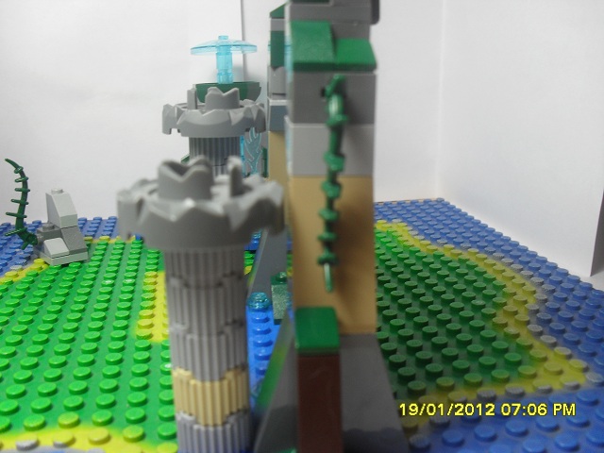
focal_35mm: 35
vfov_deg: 40.7
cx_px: 302
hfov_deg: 52.6
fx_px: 611
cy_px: 226
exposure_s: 1/60
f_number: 3.2
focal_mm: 6.3
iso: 100
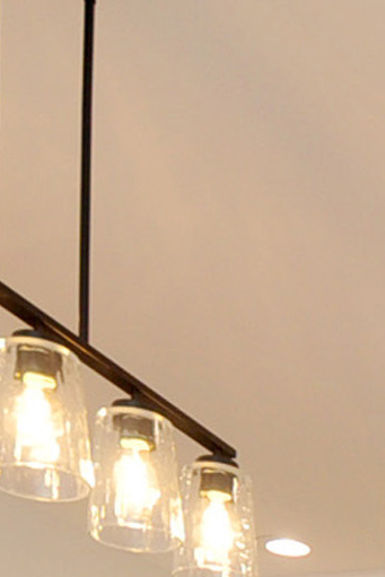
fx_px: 1363
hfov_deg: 13.2
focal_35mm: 85
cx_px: 839
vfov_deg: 18.4
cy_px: 1055
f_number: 5
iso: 200
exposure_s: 1/100
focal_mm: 10
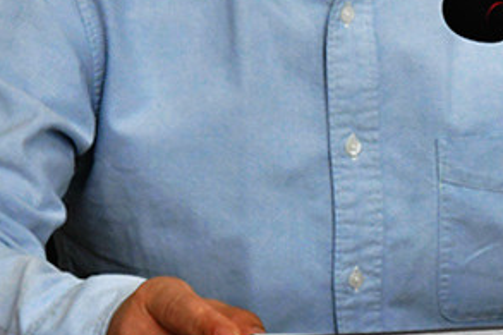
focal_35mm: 294
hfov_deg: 7.0
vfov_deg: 4.7
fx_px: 4105
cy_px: -44
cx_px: 328
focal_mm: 56
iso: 2000
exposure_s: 1/160
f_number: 8
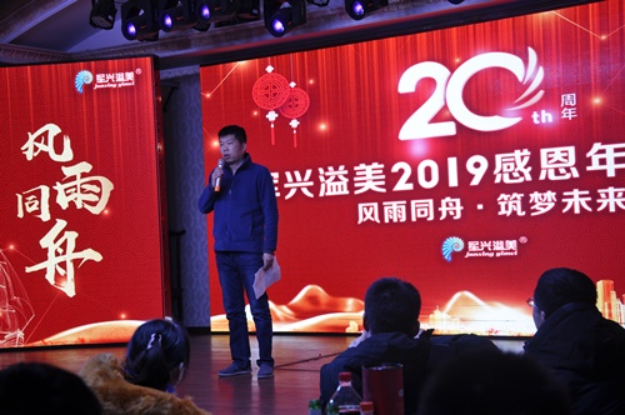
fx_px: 1170
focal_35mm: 68
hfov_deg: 29.9
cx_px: 312
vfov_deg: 20.1
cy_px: 208
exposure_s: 1/40
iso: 200
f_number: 6.3
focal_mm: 45
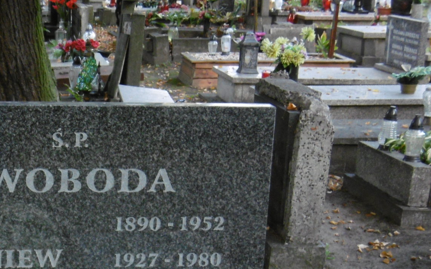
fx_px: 1139
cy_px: 287
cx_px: 72
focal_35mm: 97
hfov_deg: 21.1
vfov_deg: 13.3
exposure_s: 1/60
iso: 320
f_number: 4
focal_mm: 9.2
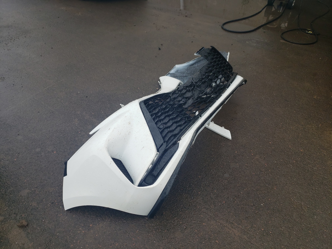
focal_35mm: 26
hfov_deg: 67.3
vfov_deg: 53.1
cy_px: 124
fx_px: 249
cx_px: 166
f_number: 1.5
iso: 50
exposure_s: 1/909
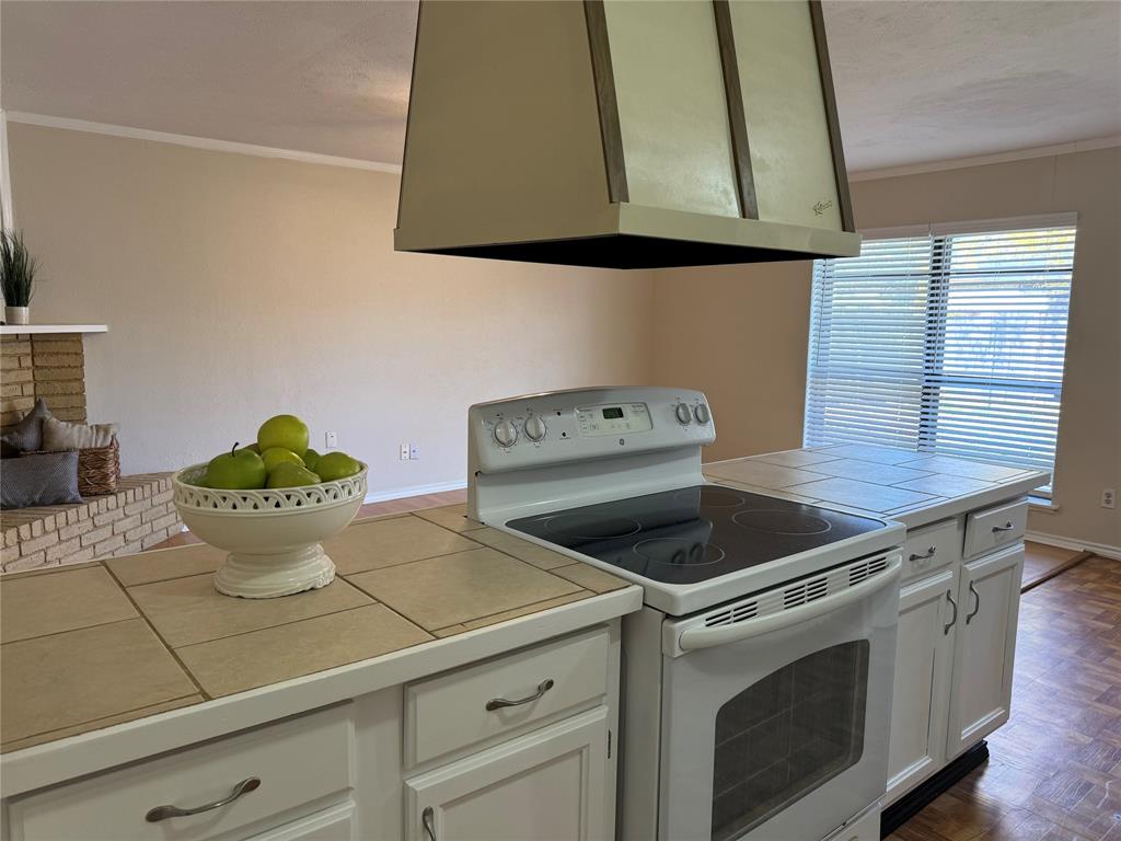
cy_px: 420
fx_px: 777
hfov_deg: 71.6
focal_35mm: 24
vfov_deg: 56.8
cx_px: 560
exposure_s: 1/60
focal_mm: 6.86
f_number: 1.78
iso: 125
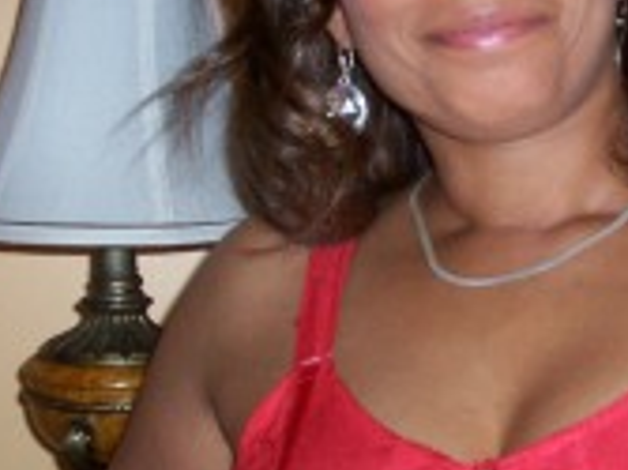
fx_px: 1759
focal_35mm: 97
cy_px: 209
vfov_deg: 15.2
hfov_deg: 19.7
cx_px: 617
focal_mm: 5.9
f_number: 4.5
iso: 140
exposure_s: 1/64
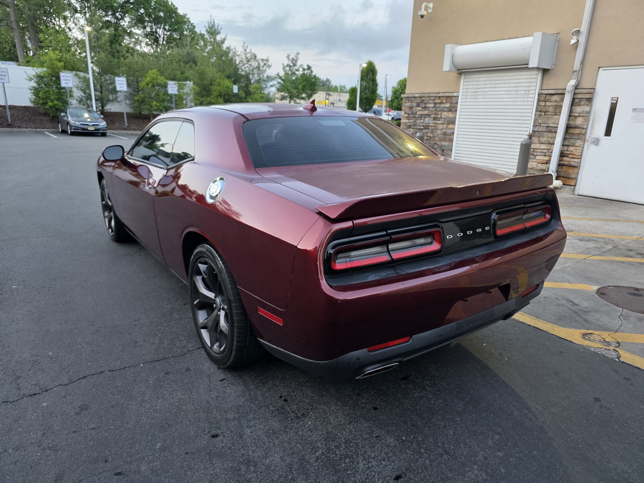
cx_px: 322
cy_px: 242
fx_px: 428
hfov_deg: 73.9
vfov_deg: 58.9
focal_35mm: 23
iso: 250
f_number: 1.7
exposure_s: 1/120
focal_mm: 6.3
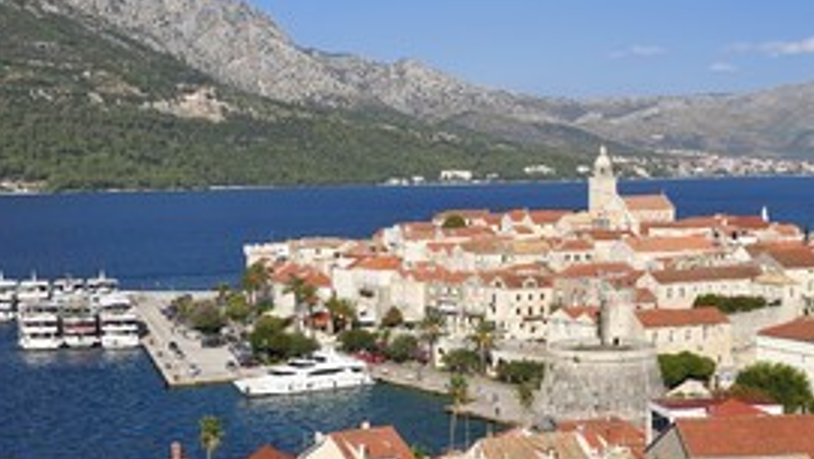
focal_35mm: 65
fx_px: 1404
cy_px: 312
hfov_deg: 32.3
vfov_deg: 18.5
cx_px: 449
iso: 200
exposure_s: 1/500
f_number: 11
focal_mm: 40
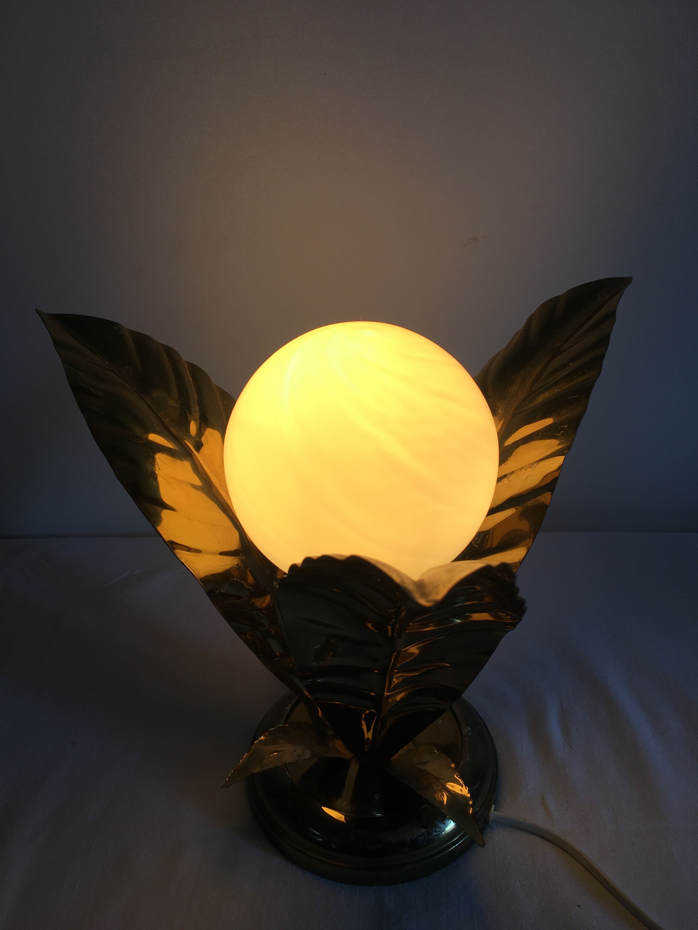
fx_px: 780
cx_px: 349
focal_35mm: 29
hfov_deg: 48.2
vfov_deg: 61.7
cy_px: 465
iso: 25
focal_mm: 4.15
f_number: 2.2
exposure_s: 1/148
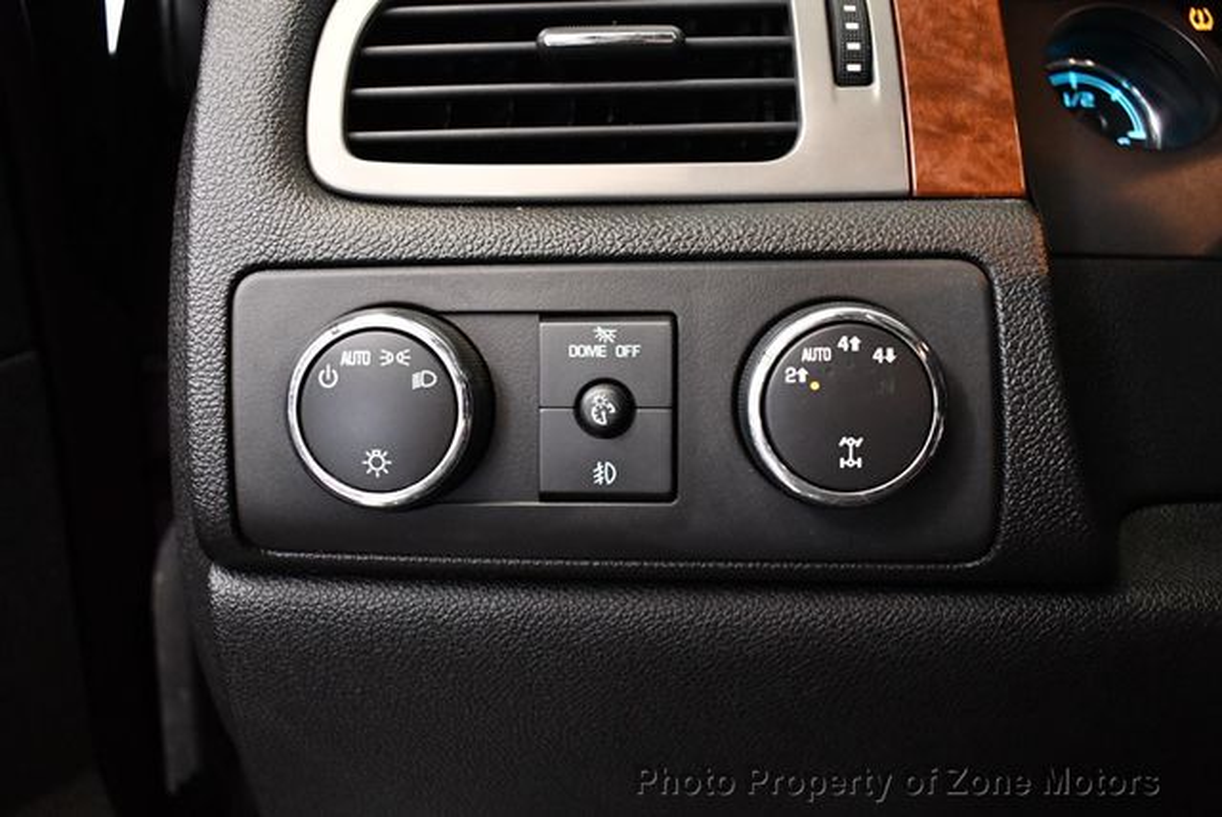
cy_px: 408
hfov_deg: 53.1
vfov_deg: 36.9
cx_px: 611
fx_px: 1223
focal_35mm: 36
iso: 4000
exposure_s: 1/60
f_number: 3.5
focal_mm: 18
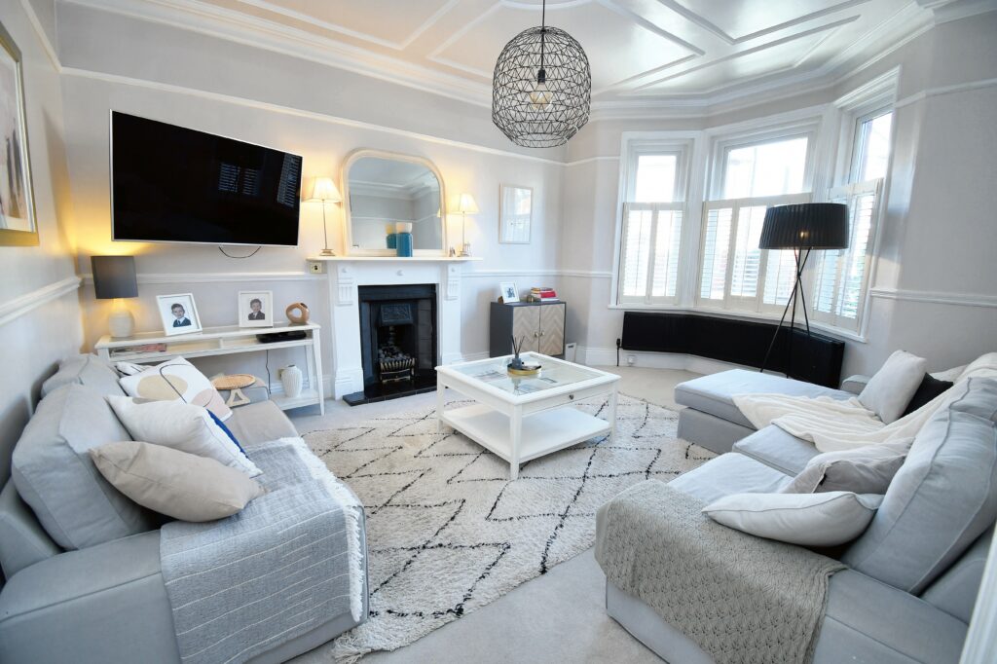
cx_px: 498
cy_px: 332
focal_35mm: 15
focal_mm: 10
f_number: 4.5
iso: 400
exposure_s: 1/30
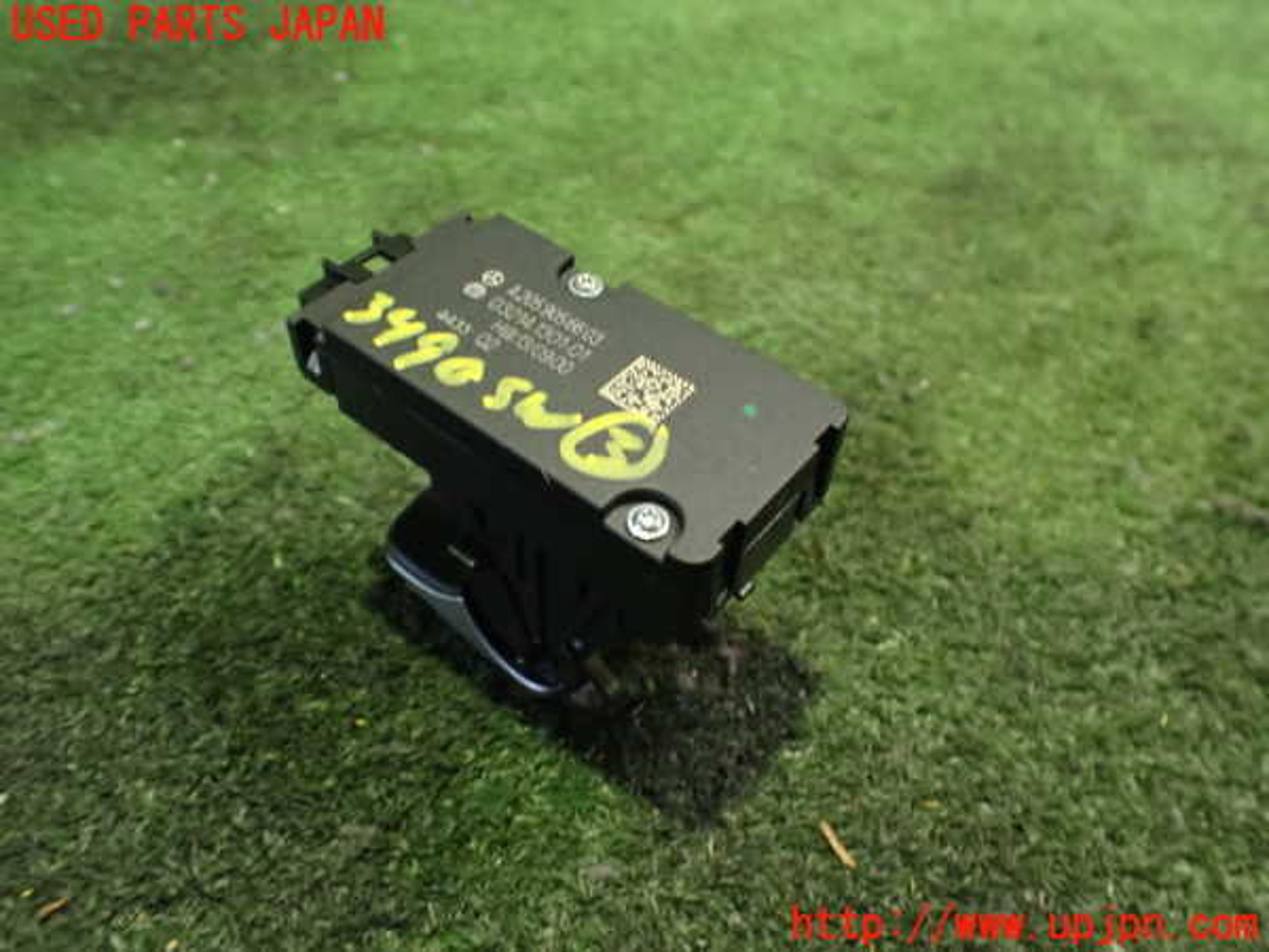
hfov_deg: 60.0
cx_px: 634
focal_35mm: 30
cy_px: 476
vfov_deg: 46.8
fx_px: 1100
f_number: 2.3
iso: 1250
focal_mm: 5.4
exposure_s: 1/30
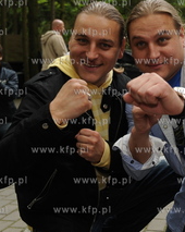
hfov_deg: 22.5
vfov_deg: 28.3
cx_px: 140
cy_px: 106
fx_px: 459
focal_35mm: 67
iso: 800
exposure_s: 1/320
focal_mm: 38
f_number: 5.6
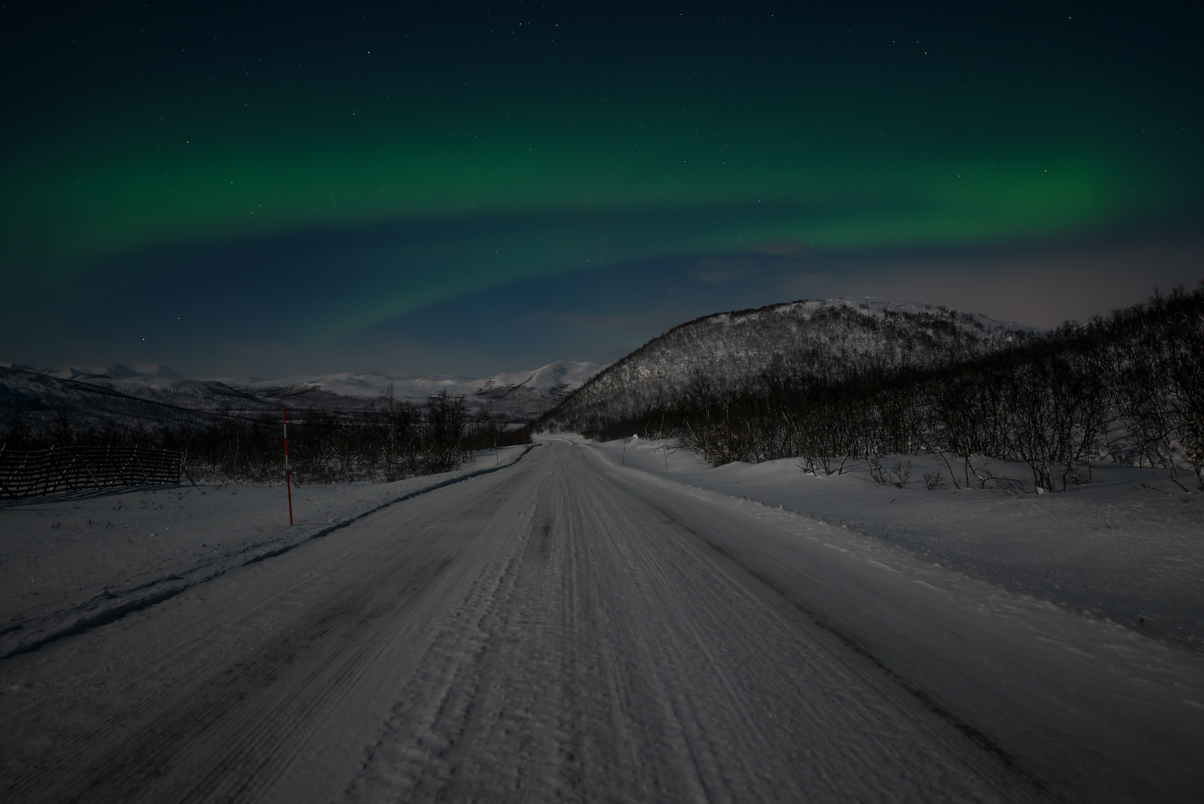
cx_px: 602
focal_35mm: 30
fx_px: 1004
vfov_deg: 43.6
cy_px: 402
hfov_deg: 61.9
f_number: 2.8
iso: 200
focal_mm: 30
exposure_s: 10
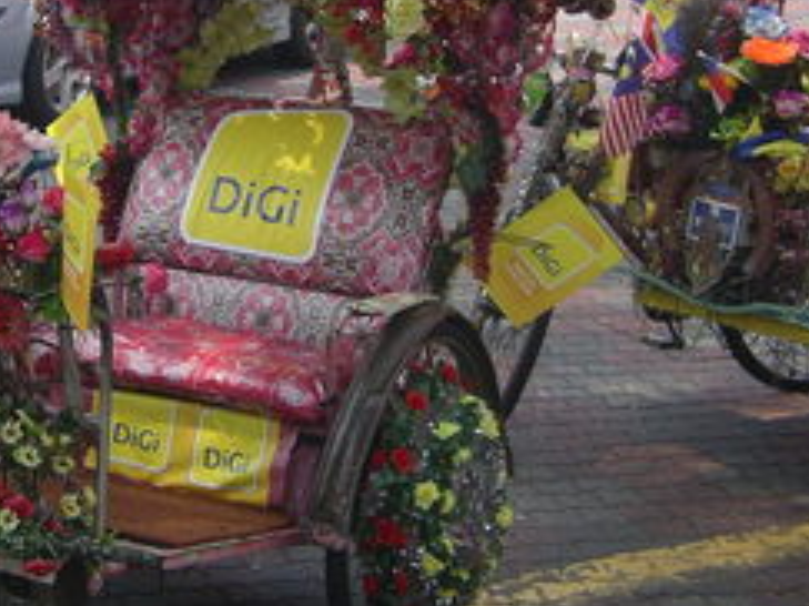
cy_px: 250
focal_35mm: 105
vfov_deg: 14.1
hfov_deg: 18.5
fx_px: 2453
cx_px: 140
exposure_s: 1/320
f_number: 3.3
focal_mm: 8.9
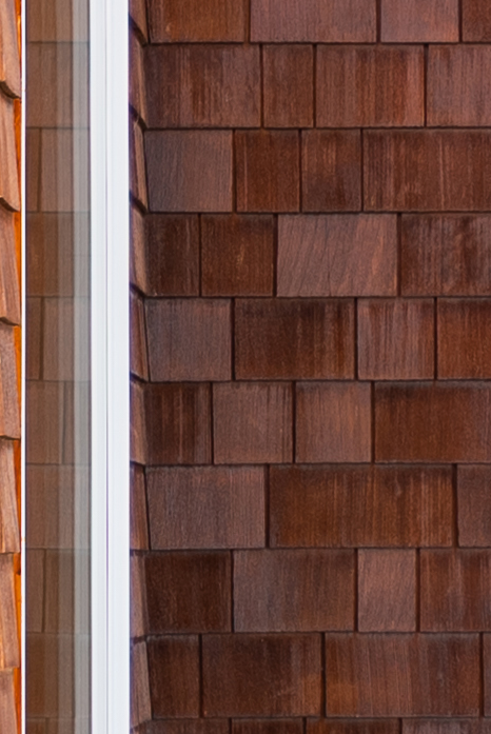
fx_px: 2981
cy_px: 368
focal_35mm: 146
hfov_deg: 8.6
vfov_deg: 14.0
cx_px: 1181
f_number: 2.8
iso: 80
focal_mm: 24
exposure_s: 1/80
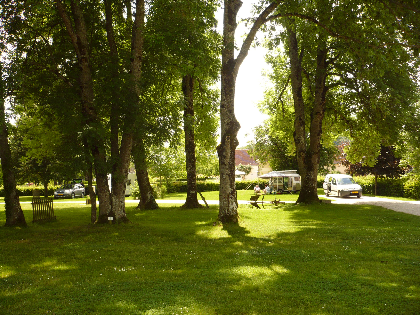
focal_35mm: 35
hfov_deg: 52.6
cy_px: 158
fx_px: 425
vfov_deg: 40.7
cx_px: 210
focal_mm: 5.8
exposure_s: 1/320
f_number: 2.8
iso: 100
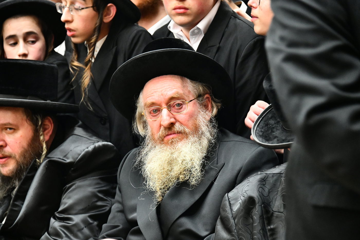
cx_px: 180
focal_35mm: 190
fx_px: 1900
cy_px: 120
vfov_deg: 7.2
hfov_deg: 10.8
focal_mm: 190
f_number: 5.6
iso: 5000
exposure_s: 1/125
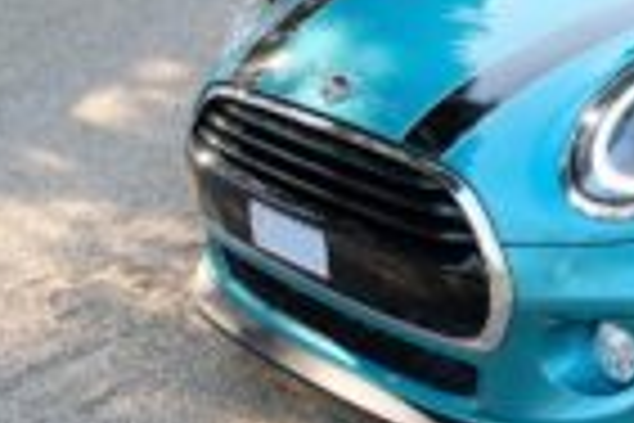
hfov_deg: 21.9
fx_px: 1462
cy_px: -14
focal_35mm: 83
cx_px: 841
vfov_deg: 16.1
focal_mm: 17.6
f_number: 10
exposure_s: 1/60
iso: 800
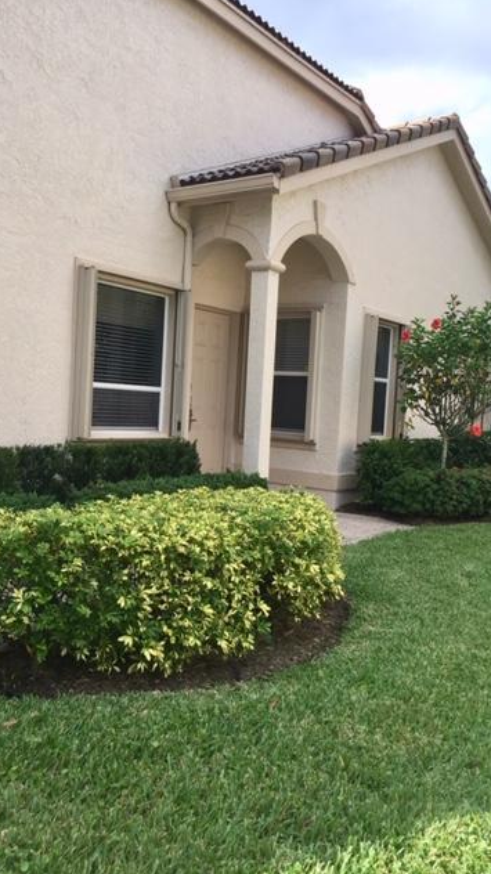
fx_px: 741
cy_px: 436
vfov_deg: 61.0
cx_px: 214
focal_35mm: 32
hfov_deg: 36.6
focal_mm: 4.15
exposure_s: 1/842
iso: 32
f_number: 2.2
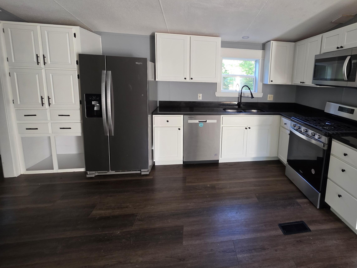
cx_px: 224
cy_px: 104
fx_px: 175
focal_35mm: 17
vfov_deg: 73.8
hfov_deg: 89.1
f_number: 1.9
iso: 200
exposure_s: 1/60
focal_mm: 2.2
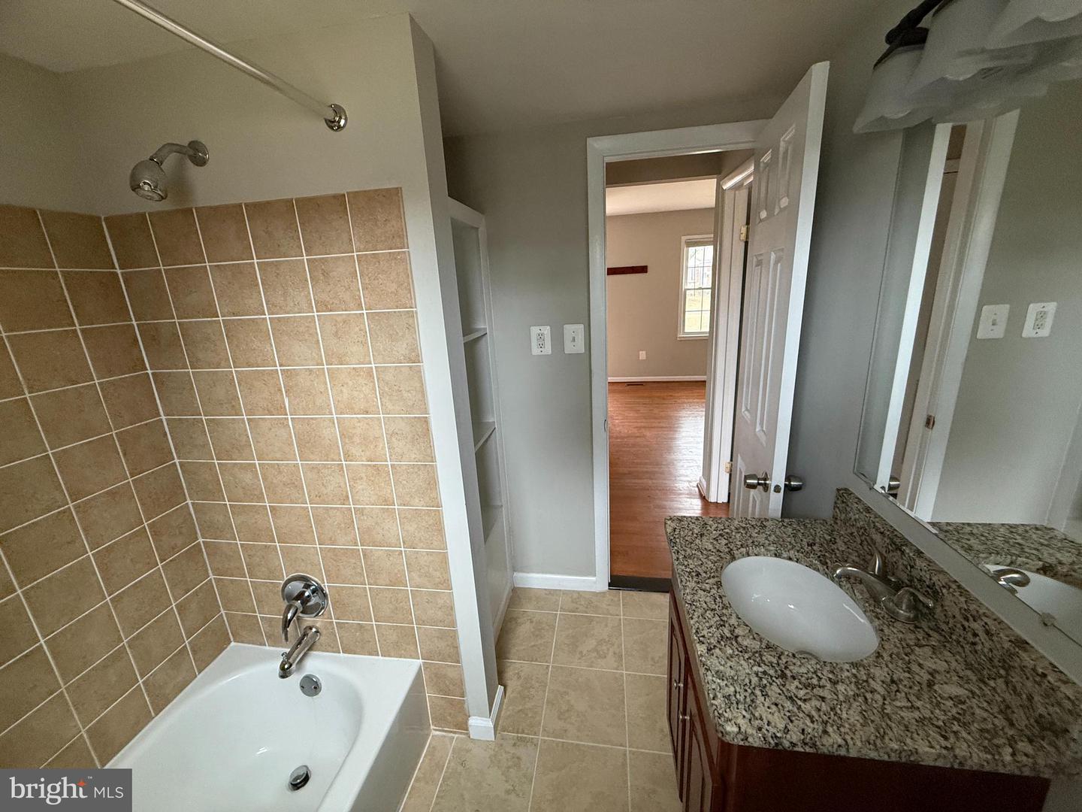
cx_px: 541
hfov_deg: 102.1
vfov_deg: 85.7
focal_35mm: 14
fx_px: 438
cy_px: 406
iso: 400
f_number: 2.2
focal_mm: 2.22
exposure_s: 1/60
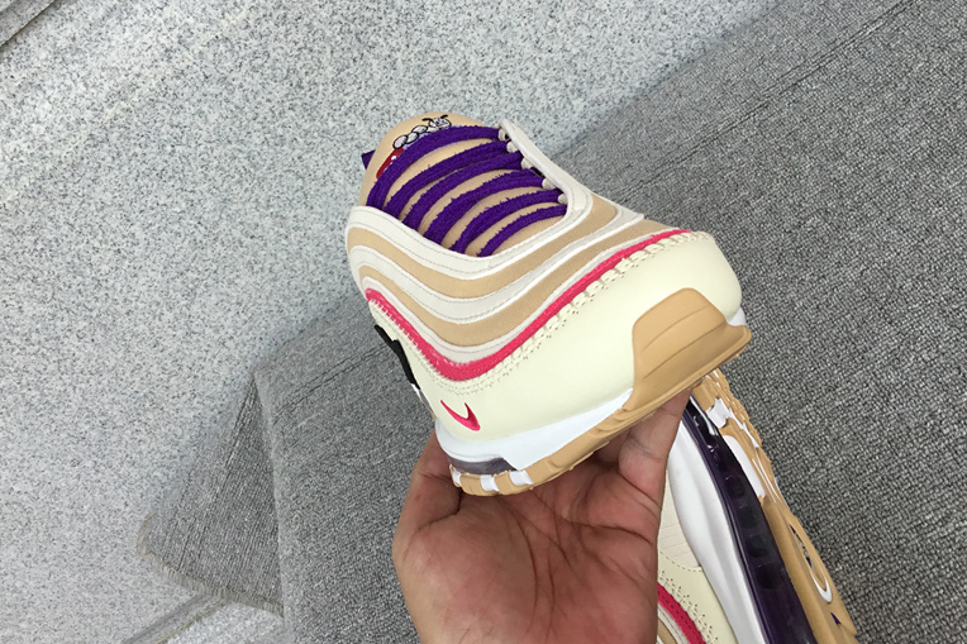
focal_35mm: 38
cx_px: 449
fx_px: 1020
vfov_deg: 34.9
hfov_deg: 50.7
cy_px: 257
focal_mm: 3.3
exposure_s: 1/641
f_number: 2.4
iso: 25
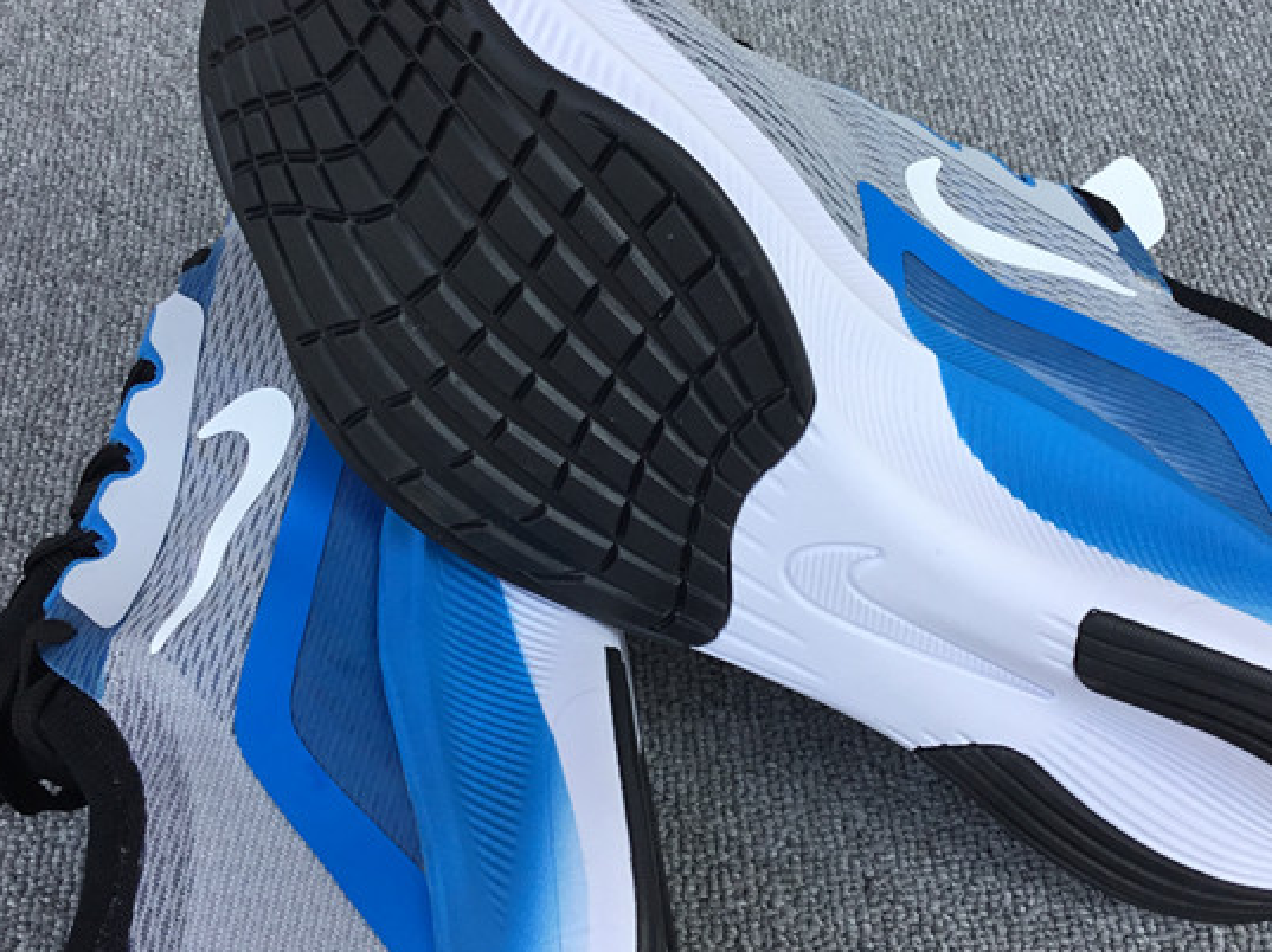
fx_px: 1910
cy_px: 397
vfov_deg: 28.0
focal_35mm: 52
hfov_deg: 36.8
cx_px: 732
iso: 25
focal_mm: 3.3
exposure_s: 1/177
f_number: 2.4
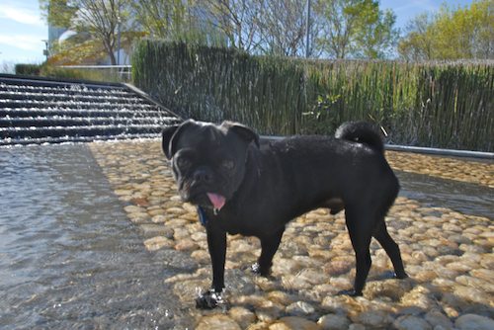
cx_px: 247
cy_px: 165
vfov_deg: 48.0
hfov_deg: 67.4
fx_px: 371
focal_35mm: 27
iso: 100
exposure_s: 1/160
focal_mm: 18
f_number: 8
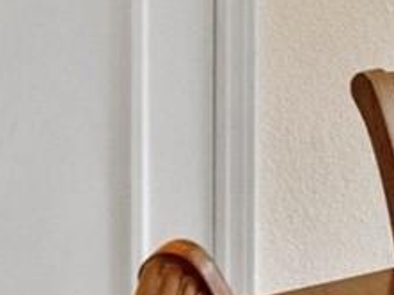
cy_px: -224
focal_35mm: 104
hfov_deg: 12.7
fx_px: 1182
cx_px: 1040
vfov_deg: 13.0
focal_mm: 10
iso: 720
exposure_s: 1/15
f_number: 8
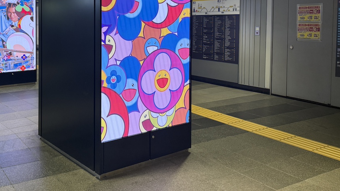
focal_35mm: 37
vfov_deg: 31.2
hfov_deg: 52.5
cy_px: 38
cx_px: 101
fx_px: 334
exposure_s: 1/121
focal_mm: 6.76
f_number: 1.78
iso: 160
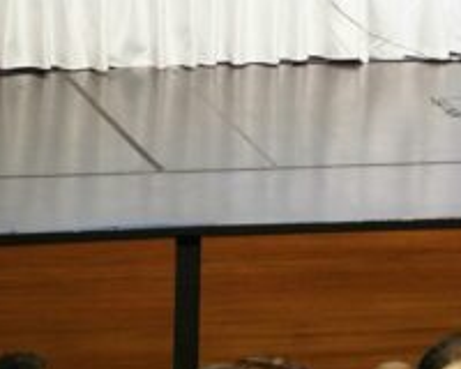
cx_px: 350
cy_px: -306
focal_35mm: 337
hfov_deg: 5.7
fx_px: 4598
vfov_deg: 4.5
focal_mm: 70
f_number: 2.8
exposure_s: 1/200
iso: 2500
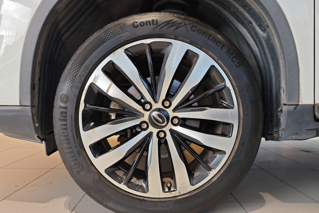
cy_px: 117
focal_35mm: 24
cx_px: 159
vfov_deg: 53.0
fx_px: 213
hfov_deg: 73.7
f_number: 1.9
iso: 100
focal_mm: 8.7
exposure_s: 1/77
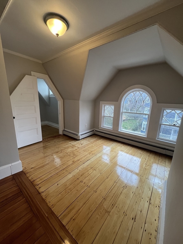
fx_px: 92
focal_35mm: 13
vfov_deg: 106.2
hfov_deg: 89.9
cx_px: 92
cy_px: 122
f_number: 1.8
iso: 125
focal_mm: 1.57
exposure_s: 1/120
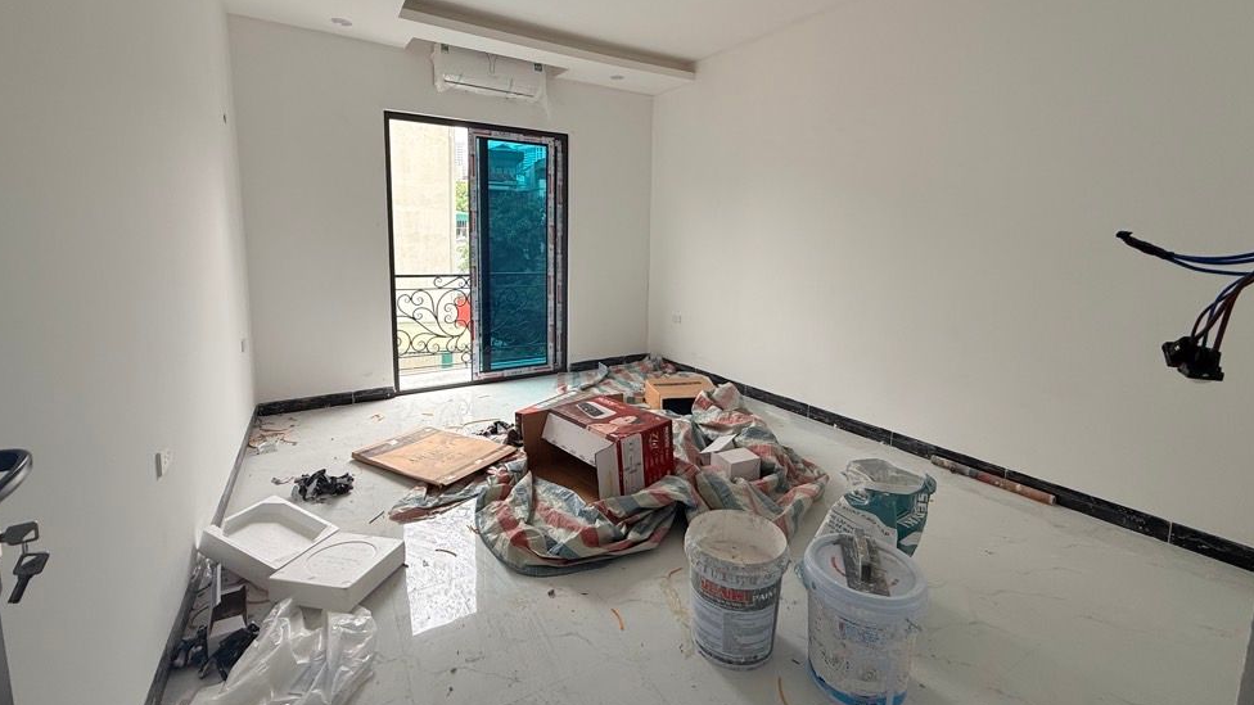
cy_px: 300
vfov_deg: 66.7
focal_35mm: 16
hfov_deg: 99.4
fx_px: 532
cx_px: 619
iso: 64
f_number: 2.2
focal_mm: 2.22
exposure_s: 1/99
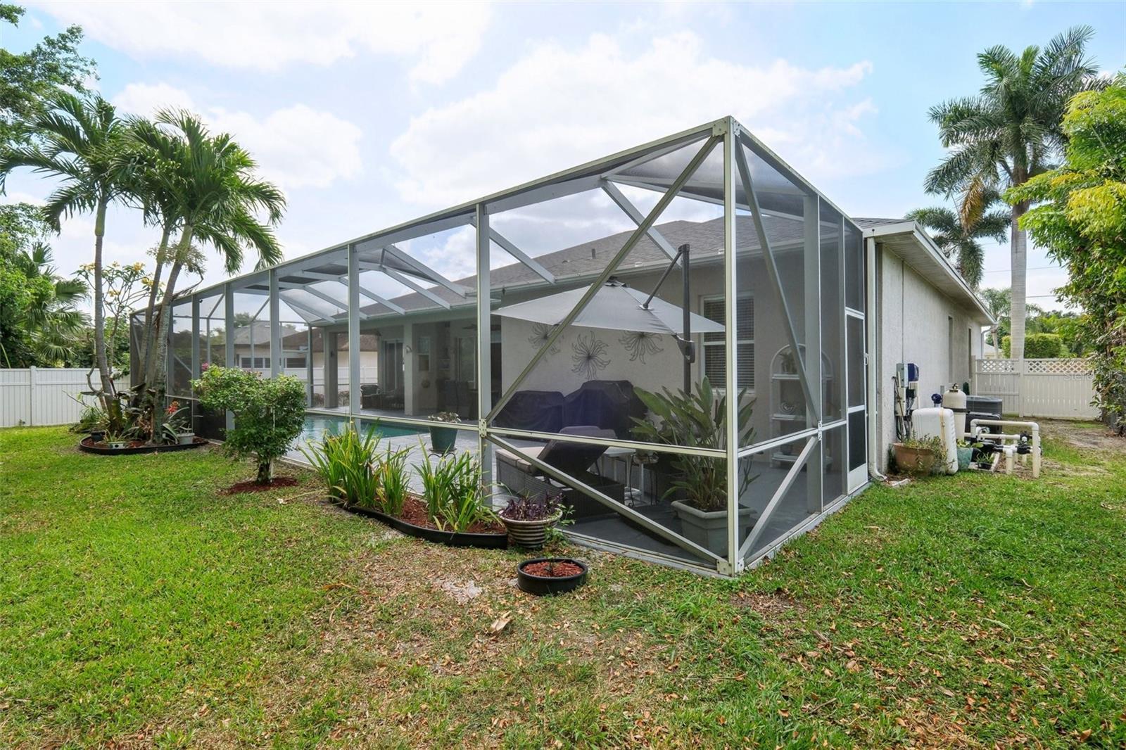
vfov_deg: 73.7
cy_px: 375
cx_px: 563
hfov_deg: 96.7
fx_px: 500
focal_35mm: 16
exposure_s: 1/300
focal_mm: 10.5
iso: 400
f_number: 8
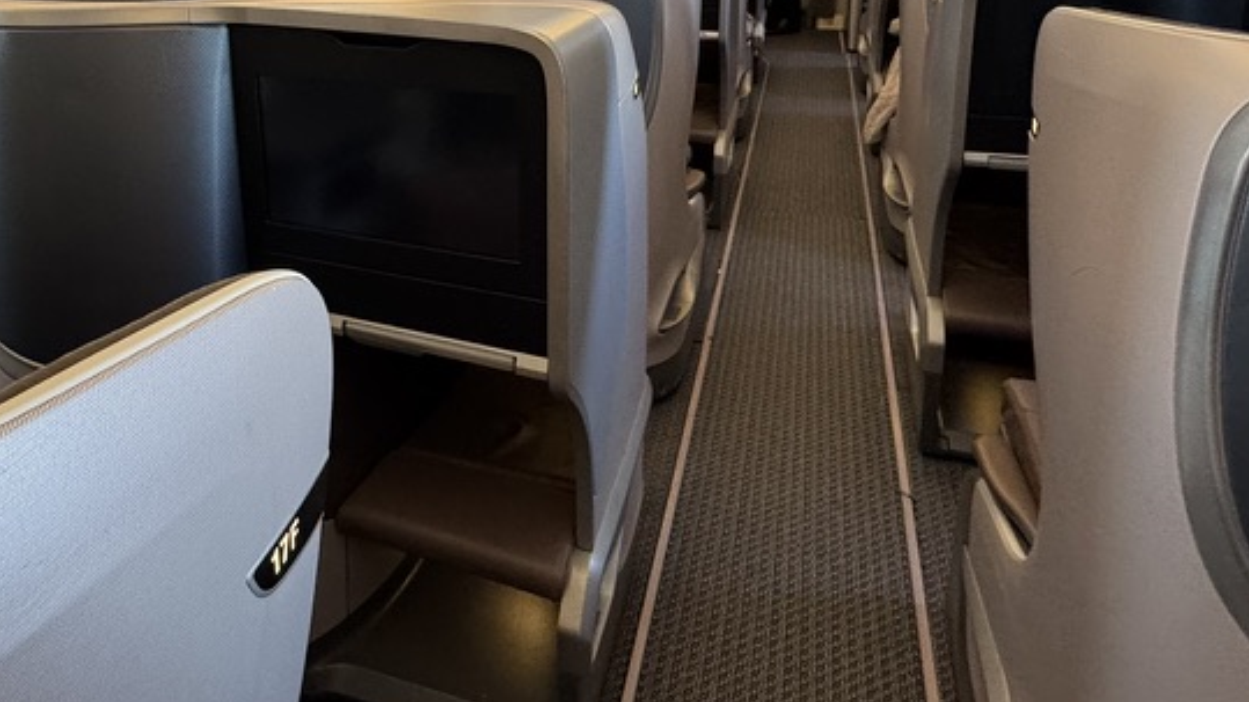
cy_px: 58
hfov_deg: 64.1
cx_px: 401
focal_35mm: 29
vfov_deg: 37.3
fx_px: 960
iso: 400
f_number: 2.2
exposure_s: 1/54
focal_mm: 2.22
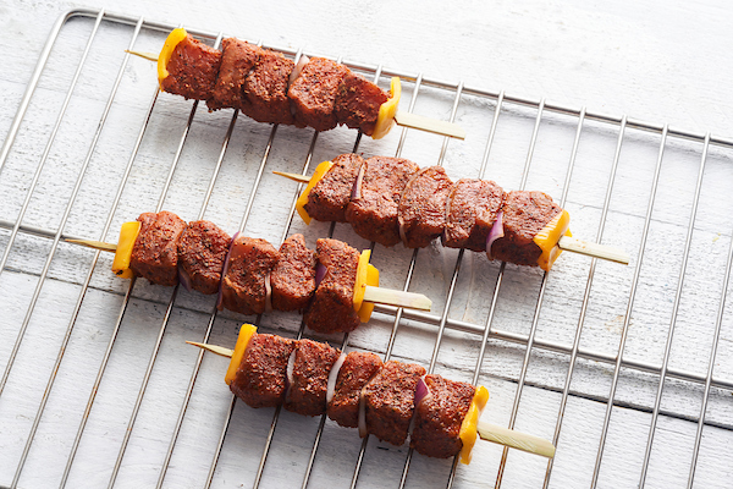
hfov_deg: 22.6
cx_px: 366
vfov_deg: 15.2
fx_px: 1832
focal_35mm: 90
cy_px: 244
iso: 200
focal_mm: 90
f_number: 11
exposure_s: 1/125
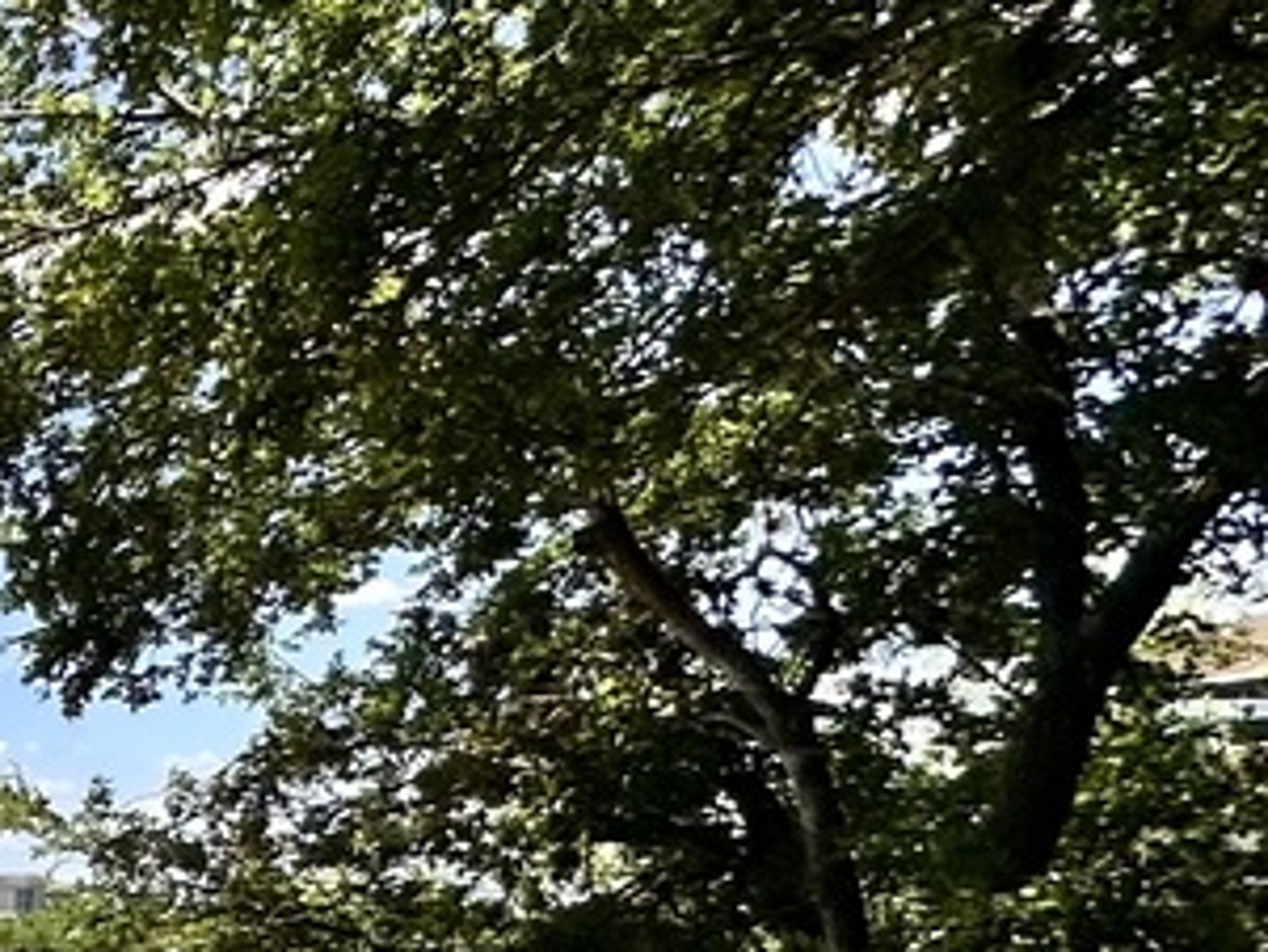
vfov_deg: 21.0
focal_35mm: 67
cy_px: 1007
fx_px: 2455
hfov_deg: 15.9
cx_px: -1664
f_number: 2.2
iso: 50
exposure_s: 1/2618
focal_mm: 2.22
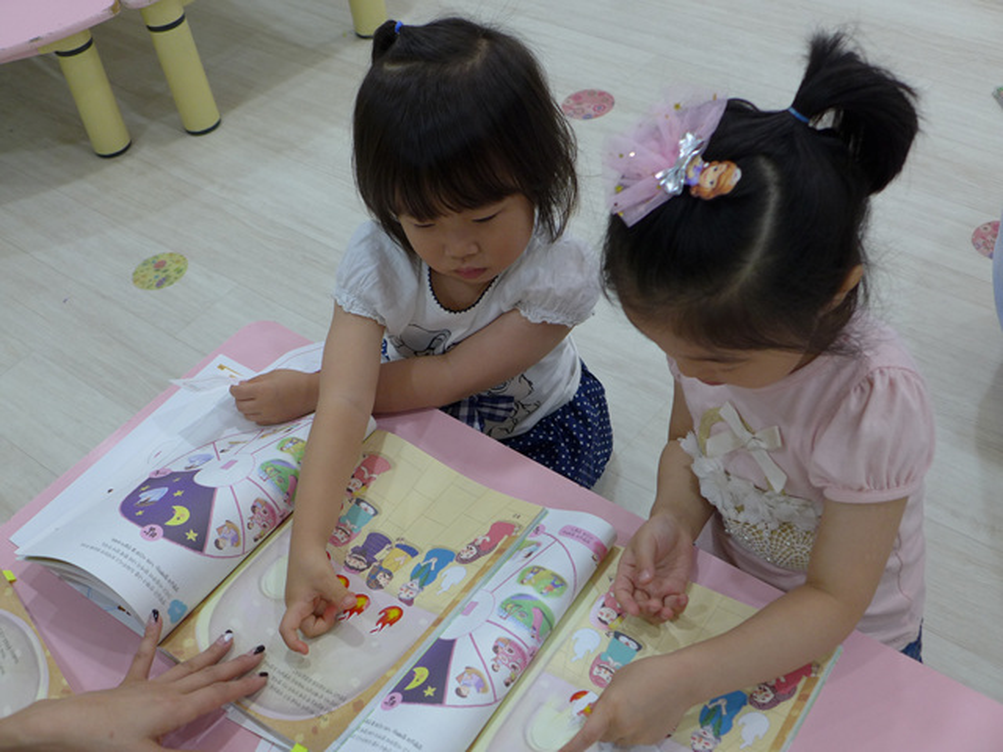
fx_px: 1362
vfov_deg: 30.9
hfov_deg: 40.4
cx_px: 502
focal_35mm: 47
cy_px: 376
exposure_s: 1/160
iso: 200
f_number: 1.8
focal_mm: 9.2
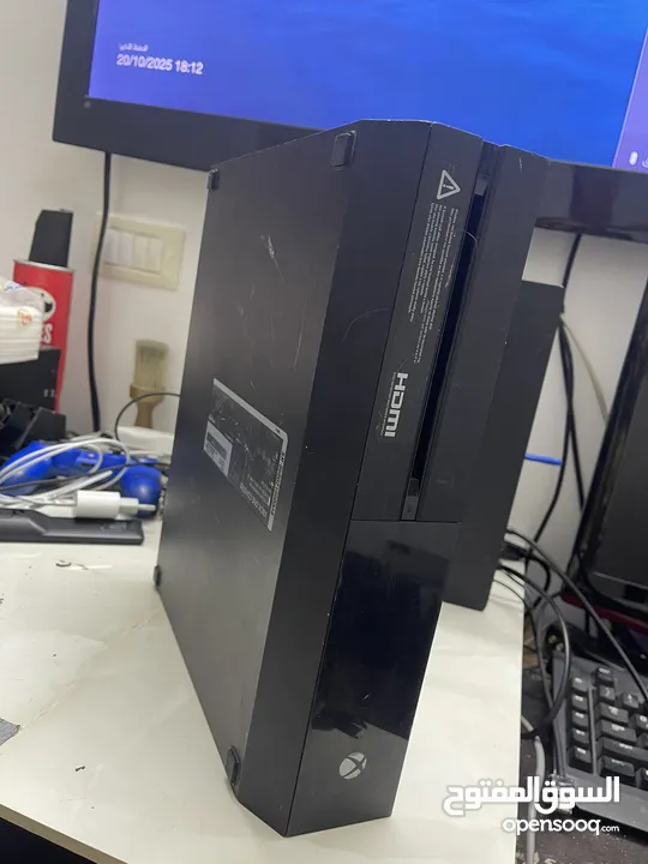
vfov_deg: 69.4
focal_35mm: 25
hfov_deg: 54.9
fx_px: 624
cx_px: 324
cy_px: 432
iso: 400
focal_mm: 5.1
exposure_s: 1/50
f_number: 1.6
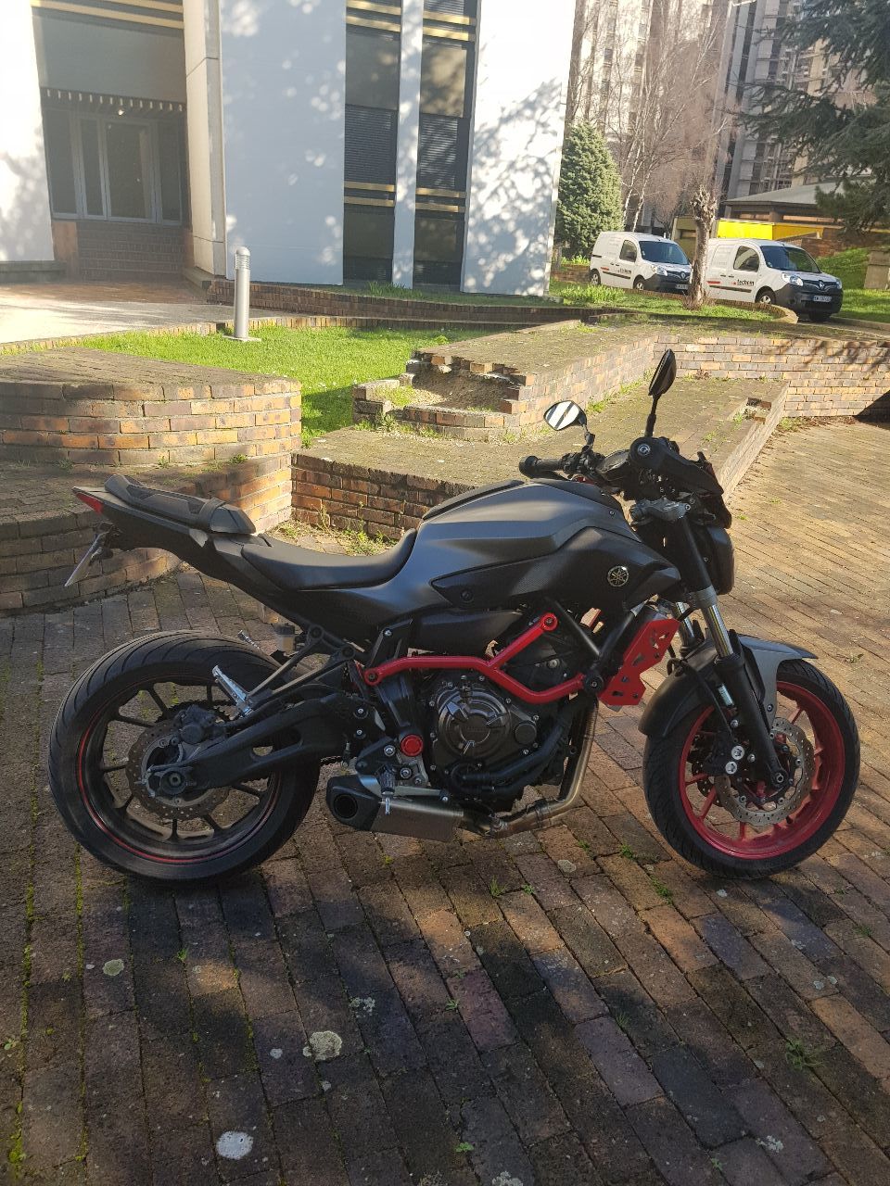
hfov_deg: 53.1
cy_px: 593
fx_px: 891
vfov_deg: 67.3
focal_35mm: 26
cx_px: 445
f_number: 1.7
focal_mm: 4.2
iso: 40
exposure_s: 1/730
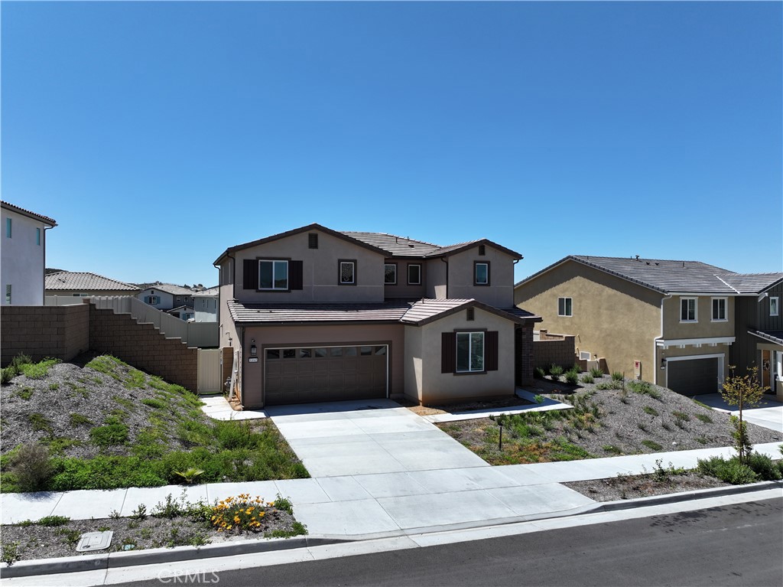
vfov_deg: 56.8
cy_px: 294
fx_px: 543
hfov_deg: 71.6
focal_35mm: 24
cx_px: 392
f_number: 2.8
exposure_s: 1/2000
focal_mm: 12.29
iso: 100
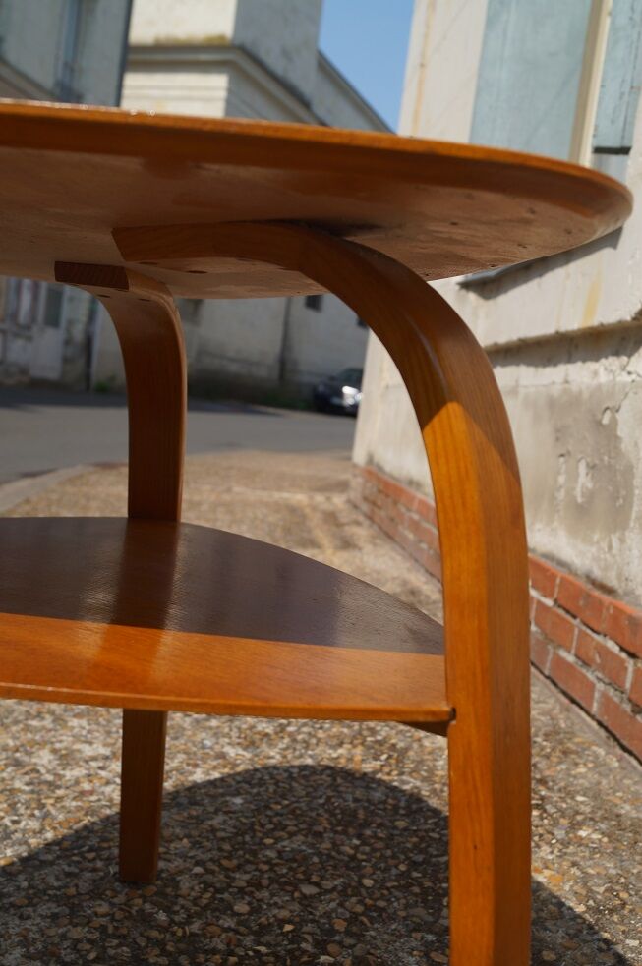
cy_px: 483
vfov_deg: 53.2
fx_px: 965
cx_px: 321
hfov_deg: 36.8
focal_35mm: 36
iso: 100
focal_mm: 24
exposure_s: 1/500
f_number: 6.3
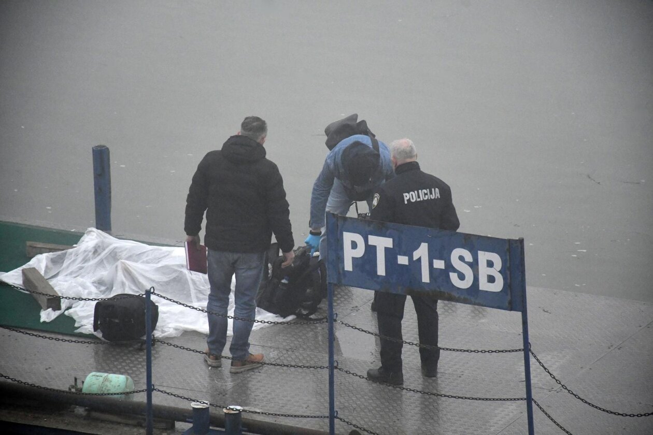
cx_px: 326
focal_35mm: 210
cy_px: 218
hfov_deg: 9.8
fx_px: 3809
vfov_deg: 6.5
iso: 3200
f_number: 7.1
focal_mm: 140
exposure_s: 1/3200
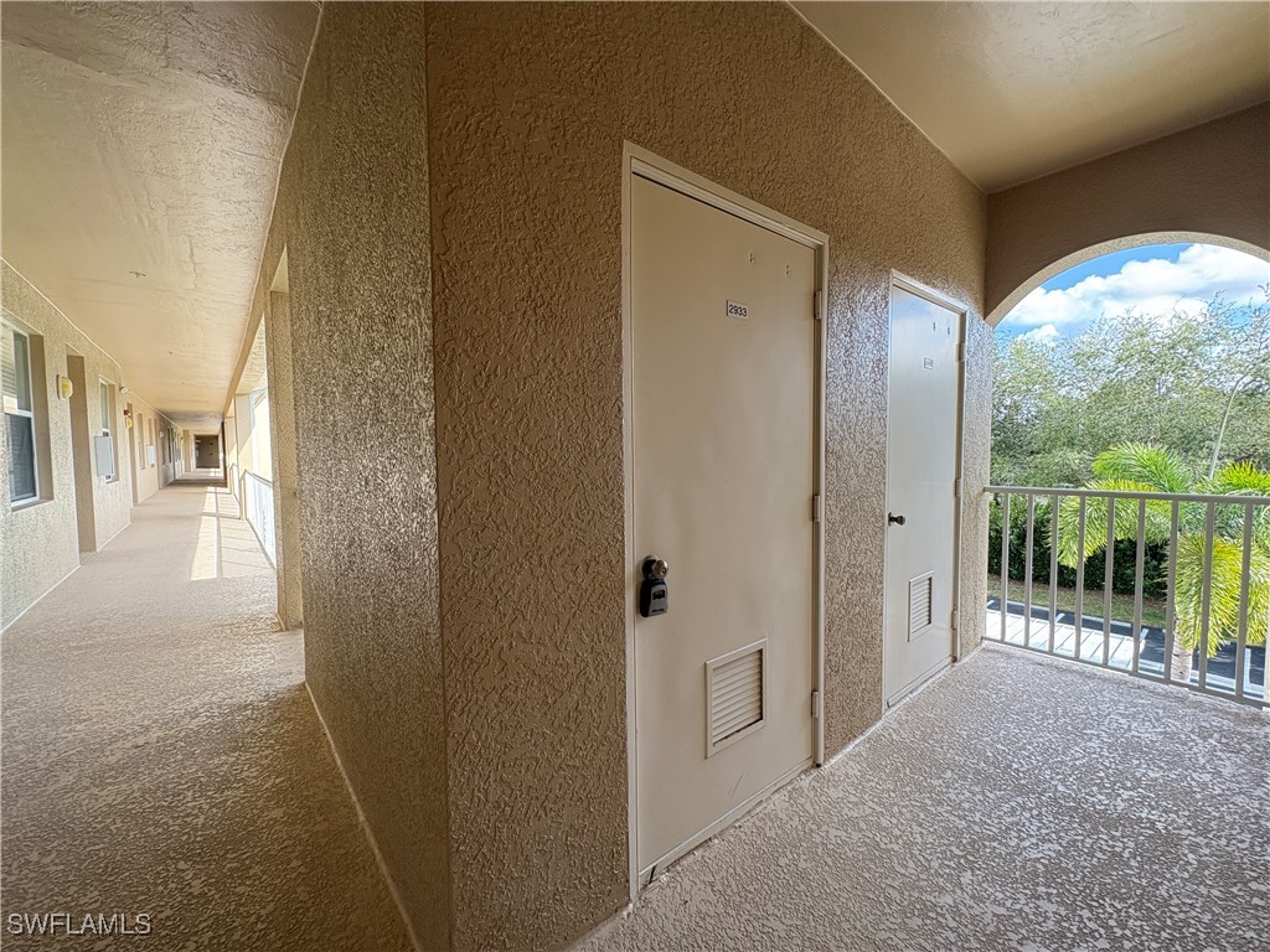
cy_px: 476
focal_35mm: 14
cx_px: 635
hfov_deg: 102.1
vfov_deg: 85.7
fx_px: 514
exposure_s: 1/136
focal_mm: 2.22
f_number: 2.2
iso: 100
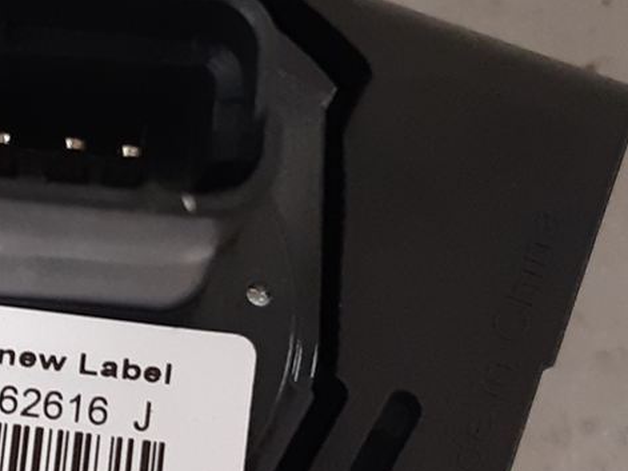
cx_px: -33
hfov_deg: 17.0
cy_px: 296
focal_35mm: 113
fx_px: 2050
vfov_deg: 13.1
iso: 200
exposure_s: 1/50
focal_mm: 3.93
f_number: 1.7
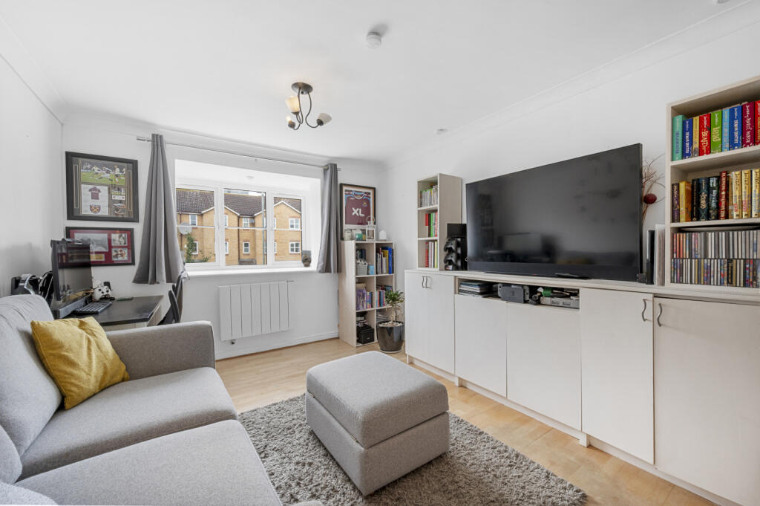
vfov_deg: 81.1
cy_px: 253
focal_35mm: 14
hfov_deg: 104.3
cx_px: 380
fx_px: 295
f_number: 16
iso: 200
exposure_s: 1.6
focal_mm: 14
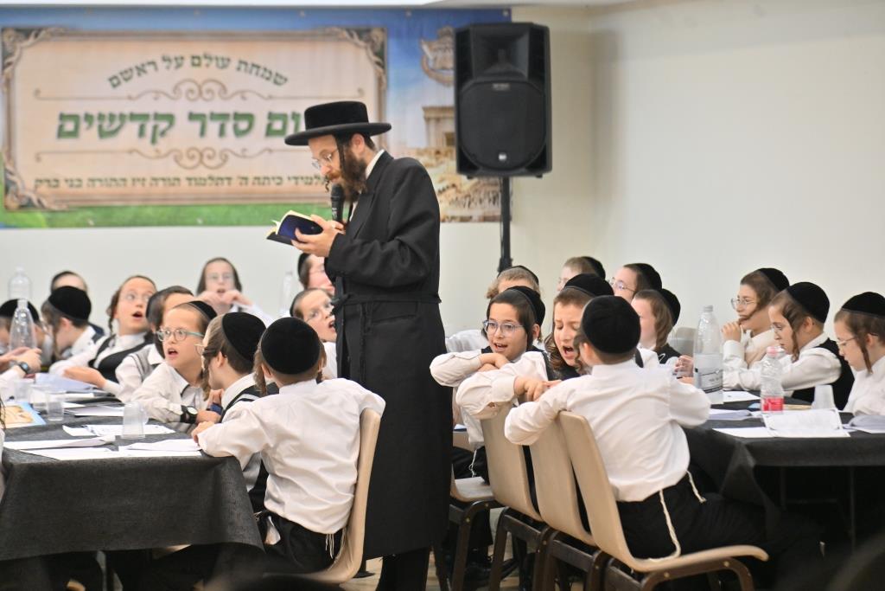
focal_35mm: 120
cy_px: 296
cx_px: 442
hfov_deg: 17.1
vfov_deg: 11.4
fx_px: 2950
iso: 1250
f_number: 4
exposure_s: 1/160
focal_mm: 120
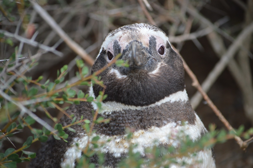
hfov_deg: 7.4
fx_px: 1949
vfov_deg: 4.9
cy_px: 84
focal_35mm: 278
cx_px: 126
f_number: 5
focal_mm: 185
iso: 400
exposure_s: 1/200
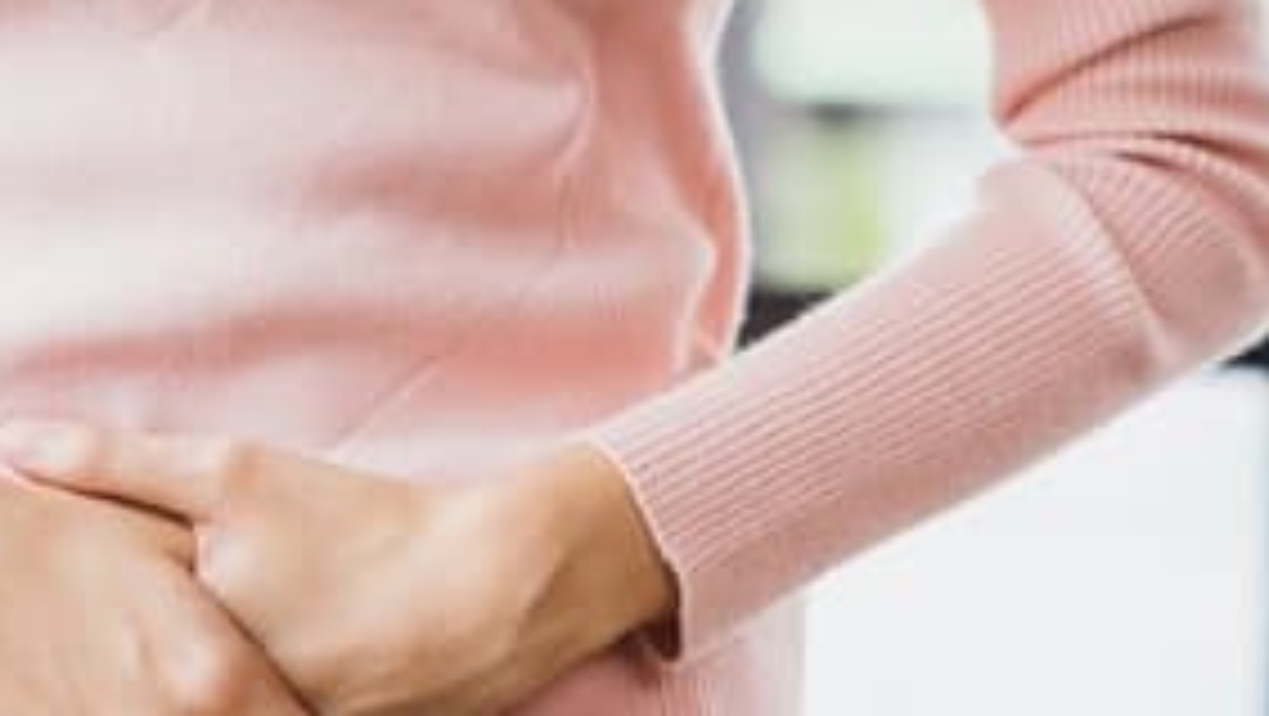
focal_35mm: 156
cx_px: 752
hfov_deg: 13.8
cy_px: 500
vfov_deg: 7.8
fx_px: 5252
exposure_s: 1/250
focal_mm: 70
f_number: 2.8
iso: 200
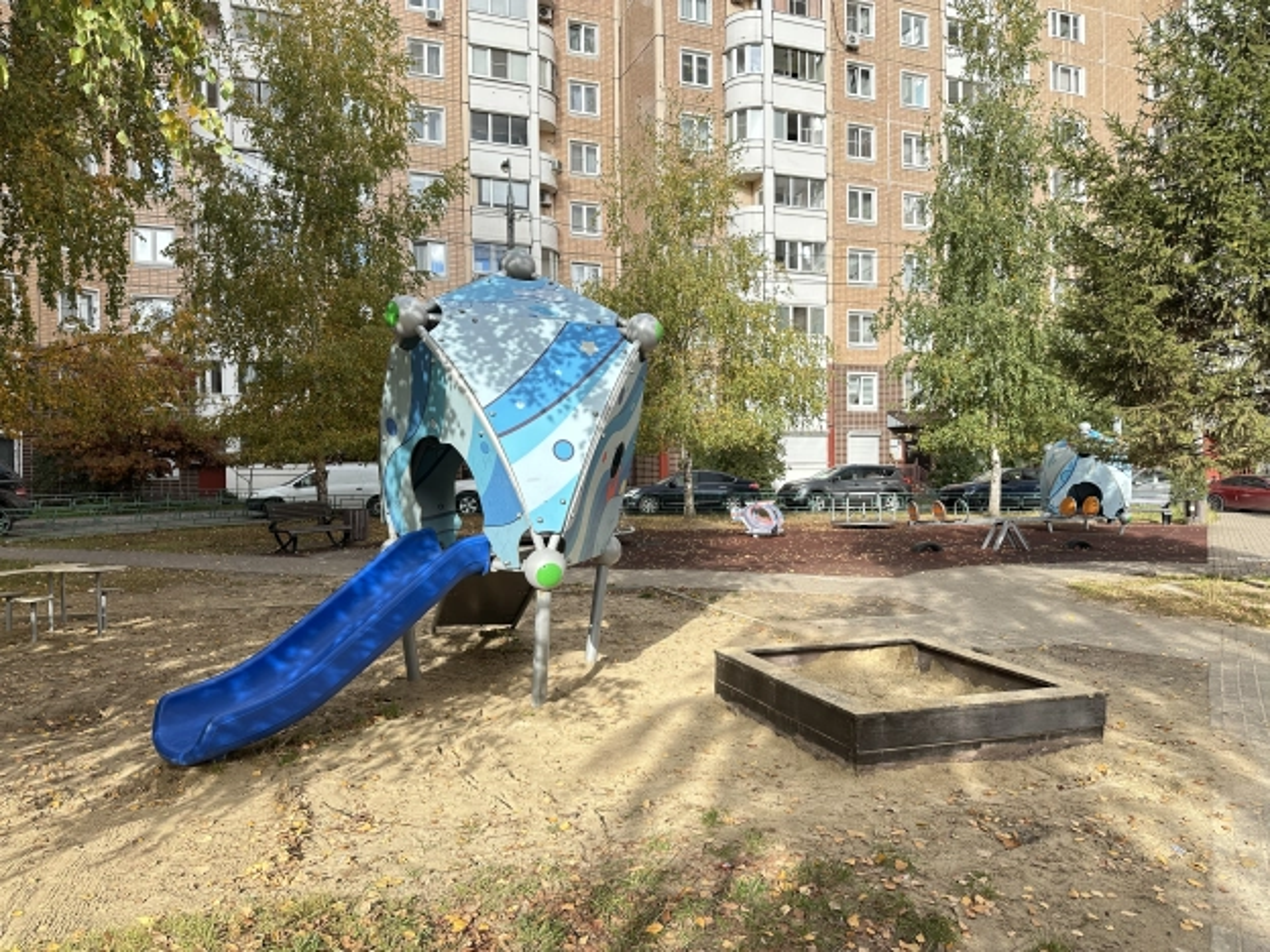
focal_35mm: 24
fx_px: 881
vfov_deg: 56.8
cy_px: 476
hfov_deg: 71.6
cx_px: 635
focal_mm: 6.86
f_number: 1.78
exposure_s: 1/694
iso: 80
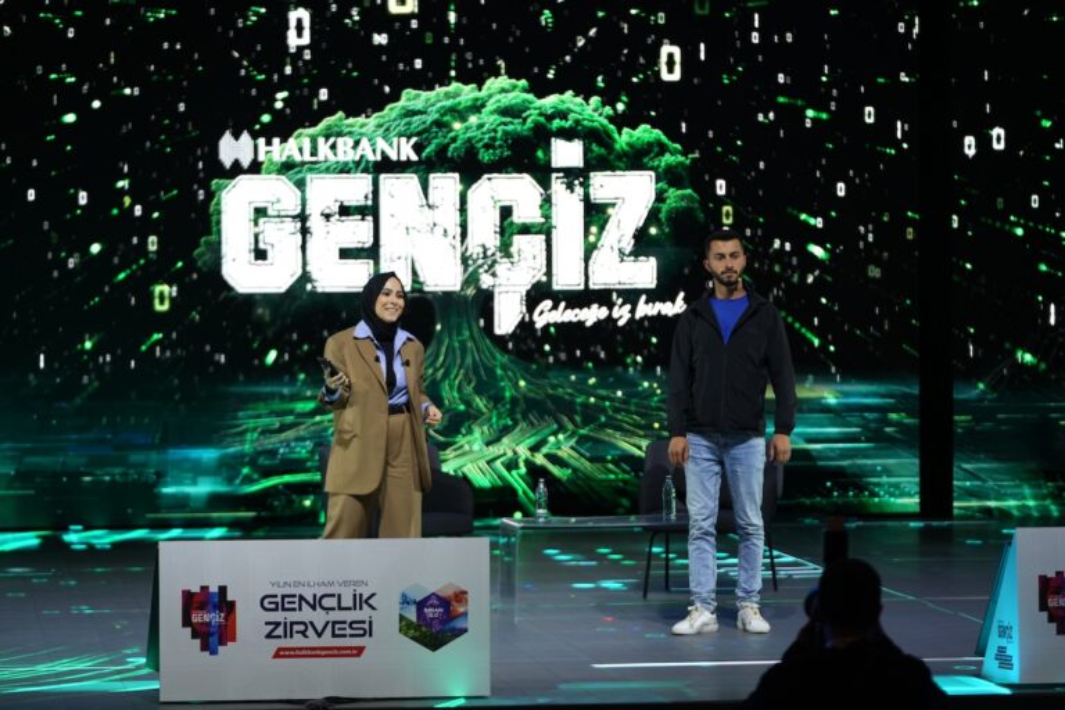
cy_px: 355
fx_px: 3875
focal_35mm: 131
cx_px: 532
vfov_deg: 10.5
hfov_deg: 15.6
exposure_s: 1/100
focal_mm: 131
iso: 640
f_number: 2.8
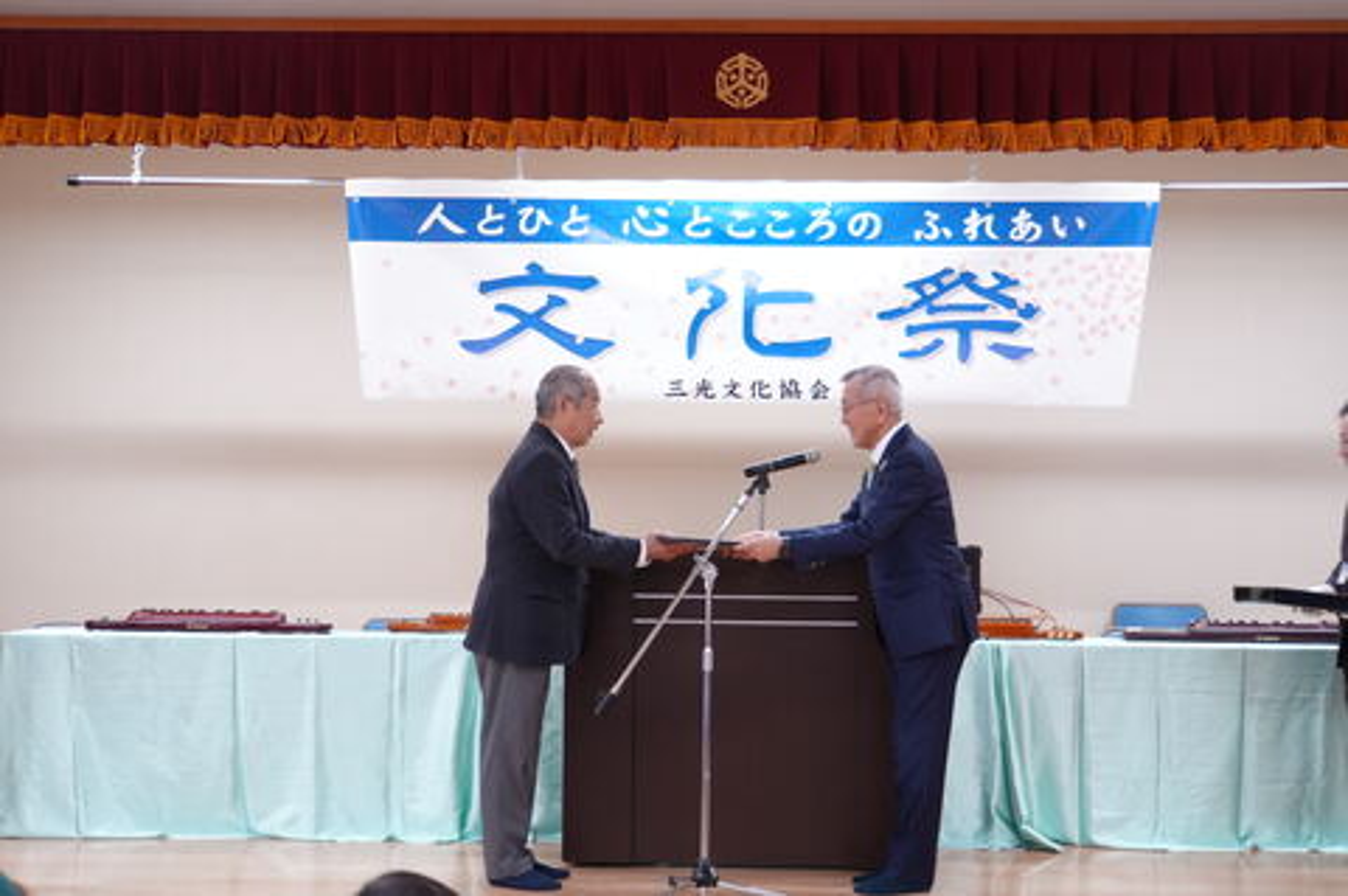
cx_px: 674
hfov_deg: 36.0
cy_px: 448
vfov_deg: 24.4
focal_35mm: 56
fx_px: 2076
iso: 800
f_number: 4.5
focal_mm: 37
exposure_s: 1/60
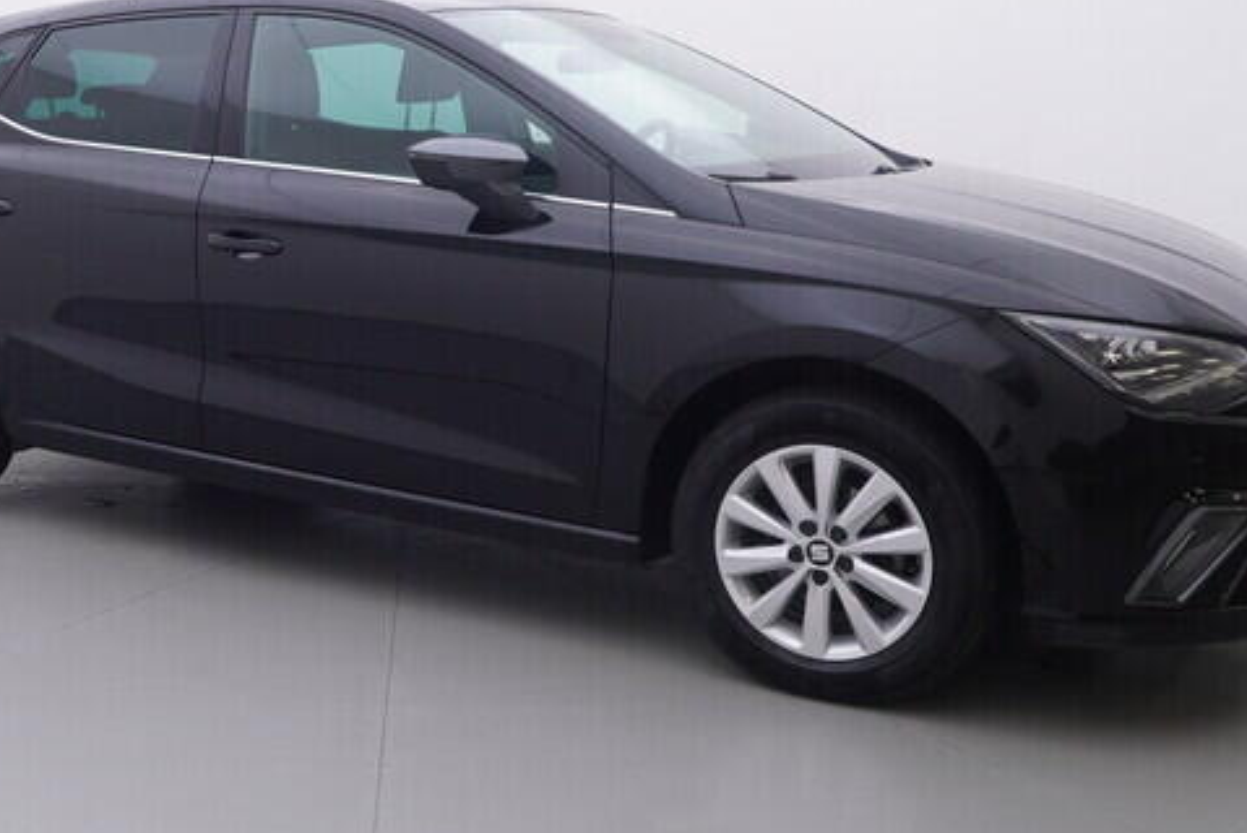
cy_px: 273
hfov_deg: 39.8
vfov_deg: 27.9
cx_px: 292
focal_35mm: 48
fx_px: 1666
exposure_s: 1/80
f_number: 5
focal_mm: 15
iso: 200
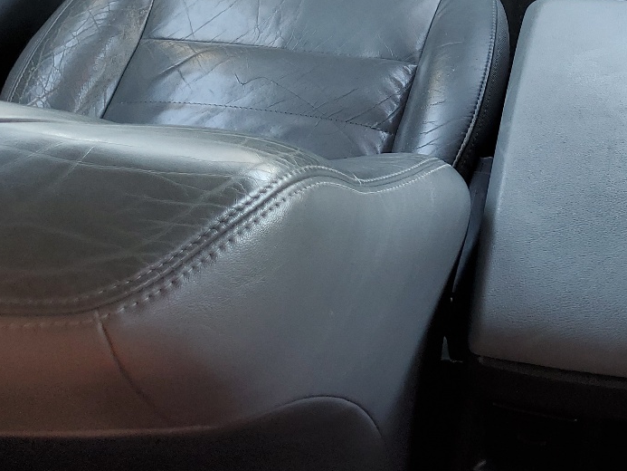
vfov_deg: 22.7
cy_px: -71
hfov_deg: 30.5
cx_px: 588
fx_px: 1087
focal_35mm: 60
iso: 52
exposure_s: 1/60.2
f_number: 1.5
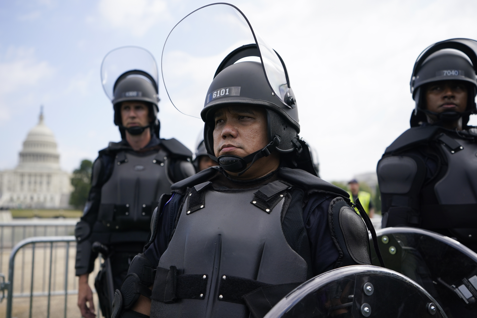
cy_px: 159
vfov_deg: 37.9
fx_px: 464
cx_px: 238
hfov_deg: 54.4
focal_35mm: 35
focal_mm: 35
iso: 250
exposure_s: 1/4000
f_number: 2.8
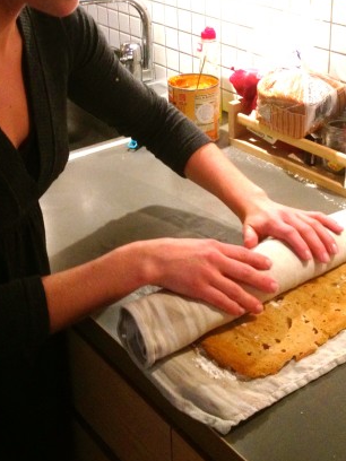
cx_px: 191
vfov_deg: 31.8
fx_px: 800
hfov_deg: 24.4
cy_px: 132
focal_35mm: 60
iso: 200
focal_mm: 4.28
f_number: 2.4
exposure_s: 1/20
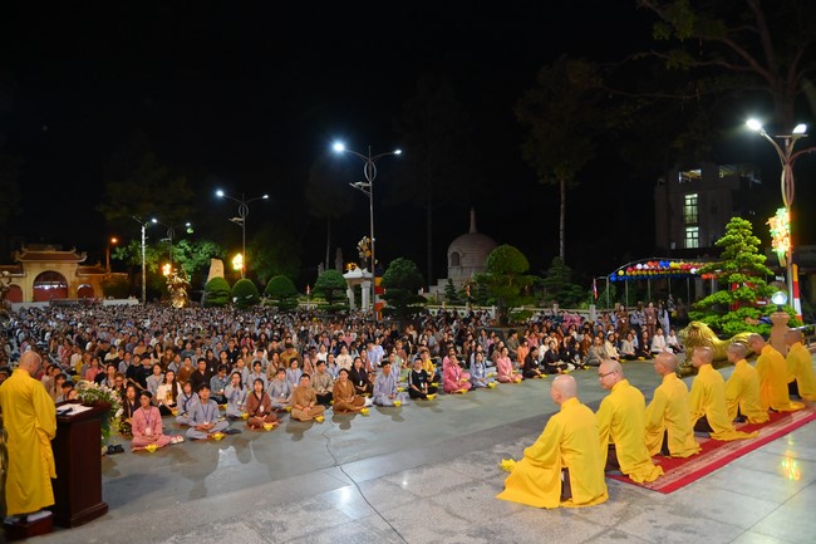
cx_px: 408
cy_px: 272
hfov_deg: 73.8
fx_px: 544
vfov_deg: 53.1
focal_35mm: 24
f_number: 4
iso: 1600
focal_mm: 24
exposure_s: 1/80
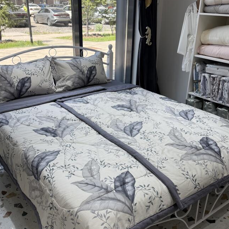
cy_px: 128
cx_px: 111
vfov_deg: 47.1
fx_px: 262
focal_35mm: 35
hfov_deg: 47.2
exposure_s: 1/805
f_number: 1.78
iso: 80
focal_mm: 6.76
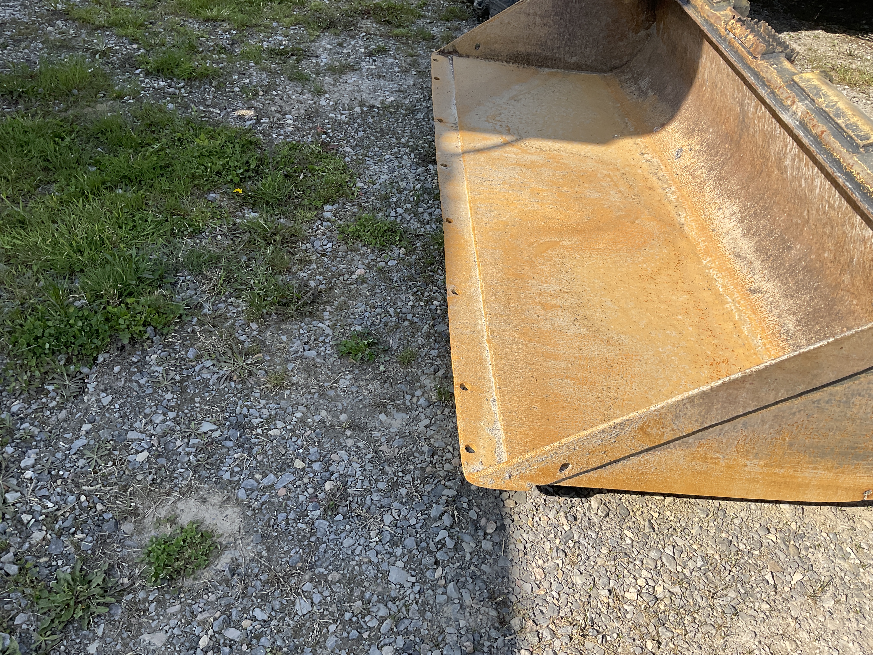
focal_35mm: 29
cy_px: 328
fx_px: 731
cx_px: 436
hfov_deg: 61.7
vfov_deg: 48.2
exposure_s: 1/1098
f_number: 1.8
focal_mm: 3
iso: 16
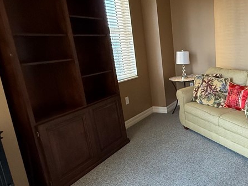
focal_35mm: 32
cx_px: 244
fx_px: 229
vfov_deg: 44.2
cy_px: 91
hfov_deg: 47.8
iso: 250
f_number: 2.2
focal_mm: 2.22
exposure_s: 1/99
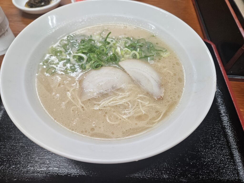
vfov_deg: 58.9
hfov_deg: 73.9
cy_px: 92
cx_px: 122
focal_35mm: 23
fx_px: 162
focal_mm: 5.4
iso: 200
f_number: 1.8
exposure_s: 1/120
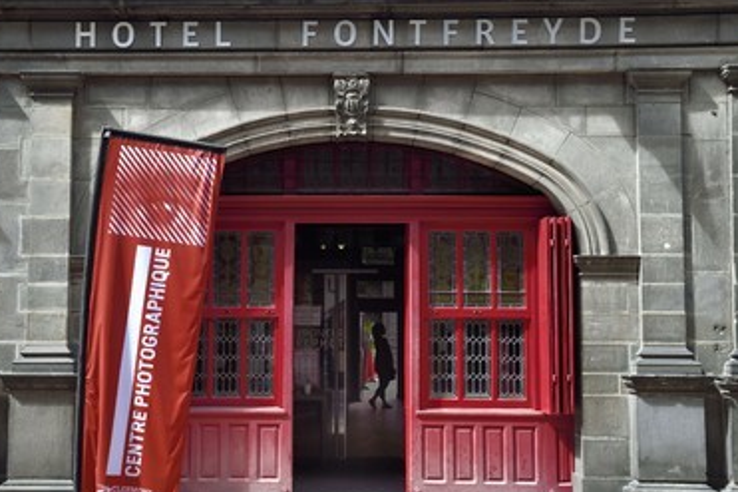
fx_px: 881
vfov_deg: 31.1
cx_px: 324
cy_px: 271
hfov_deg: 45.4
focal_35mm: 43
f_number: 7.1
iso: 200
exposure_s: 1/250
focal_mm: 38
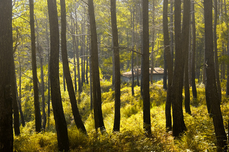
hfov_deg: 29.9
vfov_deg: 20.1
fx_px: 429
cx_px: 114
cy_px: 76
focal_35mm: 68
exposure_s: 1/200
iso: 200
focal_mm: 45
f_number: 7.1
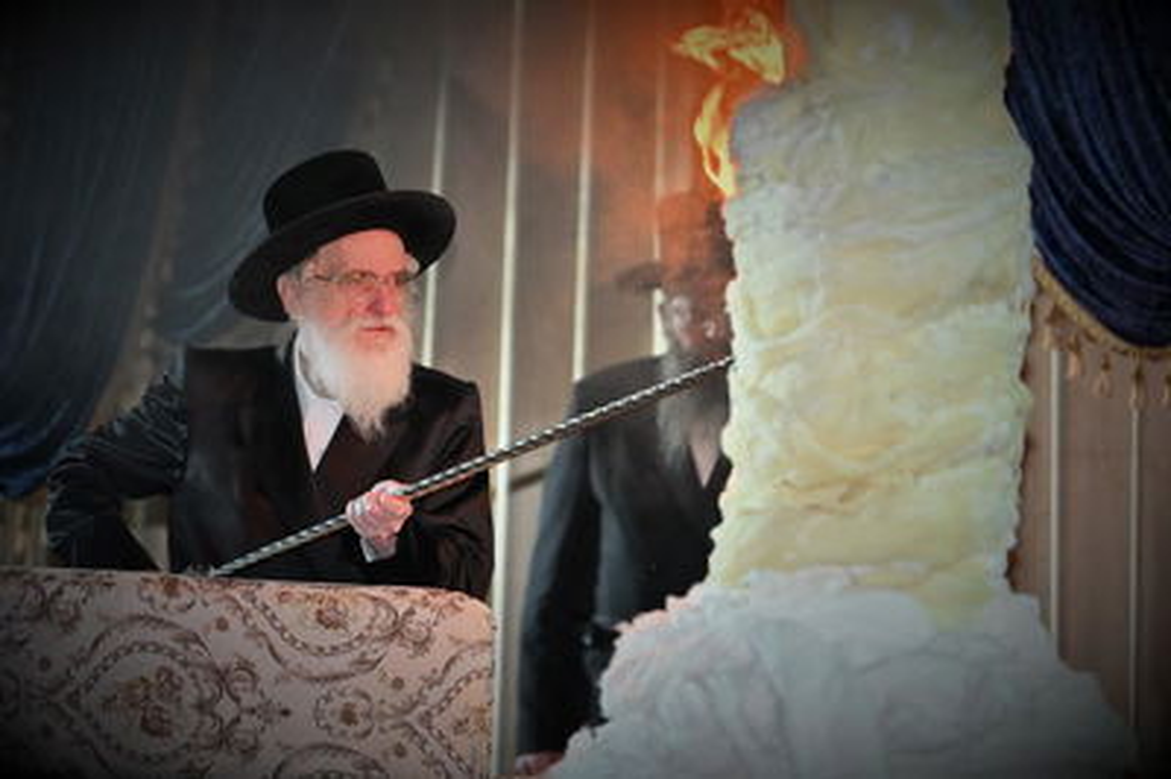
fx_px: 5688
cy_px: 390
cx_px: 586
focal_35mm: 175
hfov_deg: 11.8
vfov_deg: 7.8
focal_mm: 175
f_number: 2.8
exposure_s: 1/200
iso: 500
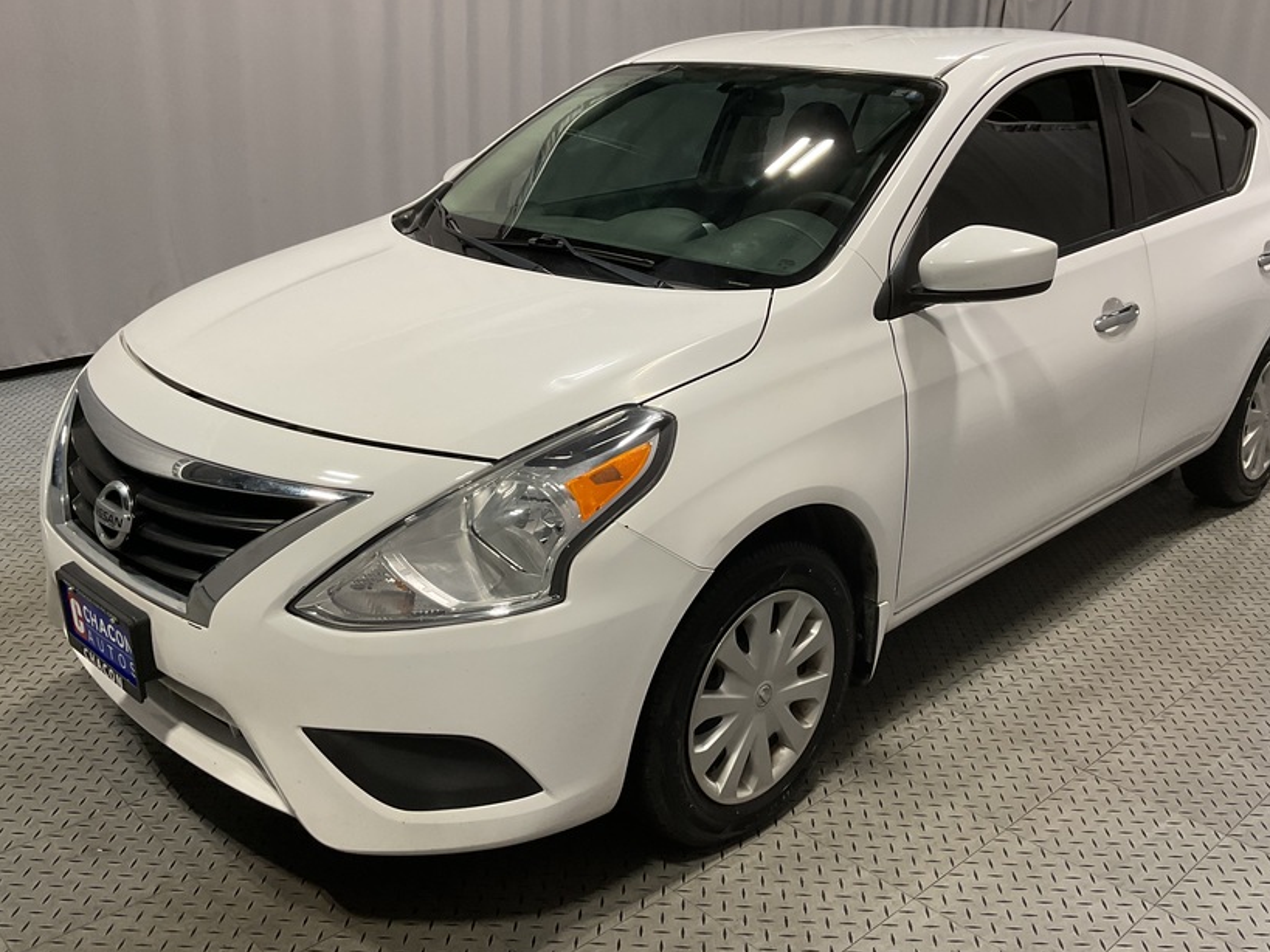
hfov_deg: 53.9
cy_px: 454
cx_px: 679
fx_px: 1247
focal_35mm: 34
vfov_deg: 41.8
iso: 40
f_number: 1.8
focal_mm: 3
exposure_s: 1/100
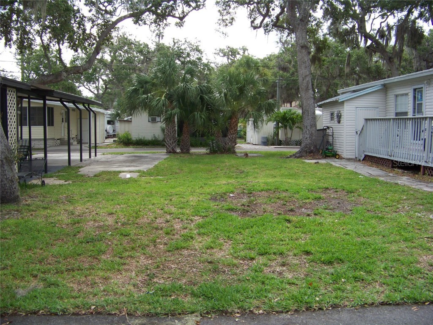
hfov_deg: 51.4
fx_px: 450
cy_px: 162
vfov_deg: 39.7
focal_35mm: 36
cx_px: 216
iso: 67
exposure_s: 1/500
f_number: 2.8
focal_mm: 5.85
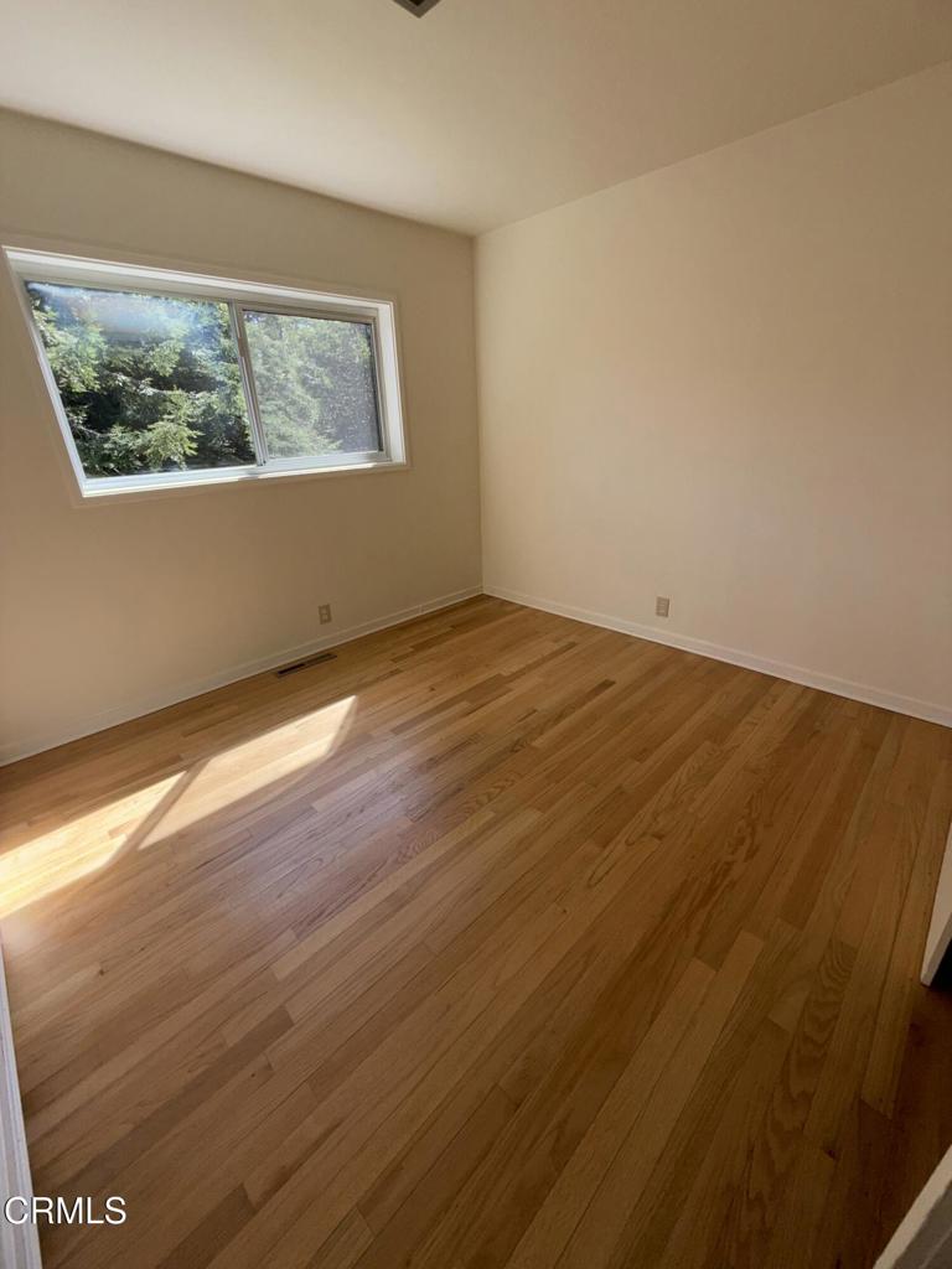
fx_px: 513
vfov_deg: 102.1
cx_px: 476
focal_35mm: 14
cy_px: 634
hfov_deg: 85.7
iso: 16
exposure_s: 1/155
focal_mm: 2.22
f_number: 2.2
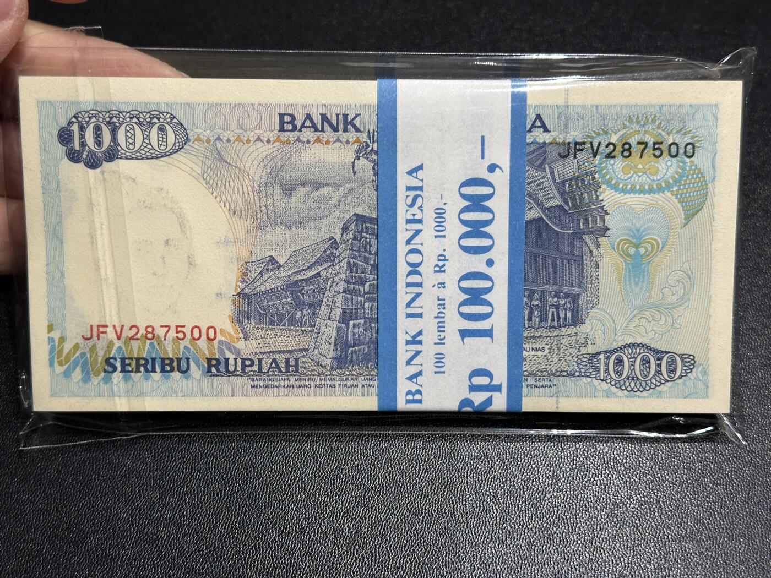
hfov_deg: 39.7
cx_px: 386
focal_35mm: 48
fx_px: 1069
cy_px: 289
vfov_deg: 30.3
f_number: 1.78
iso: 125
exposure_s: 1/50
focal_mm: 6.86
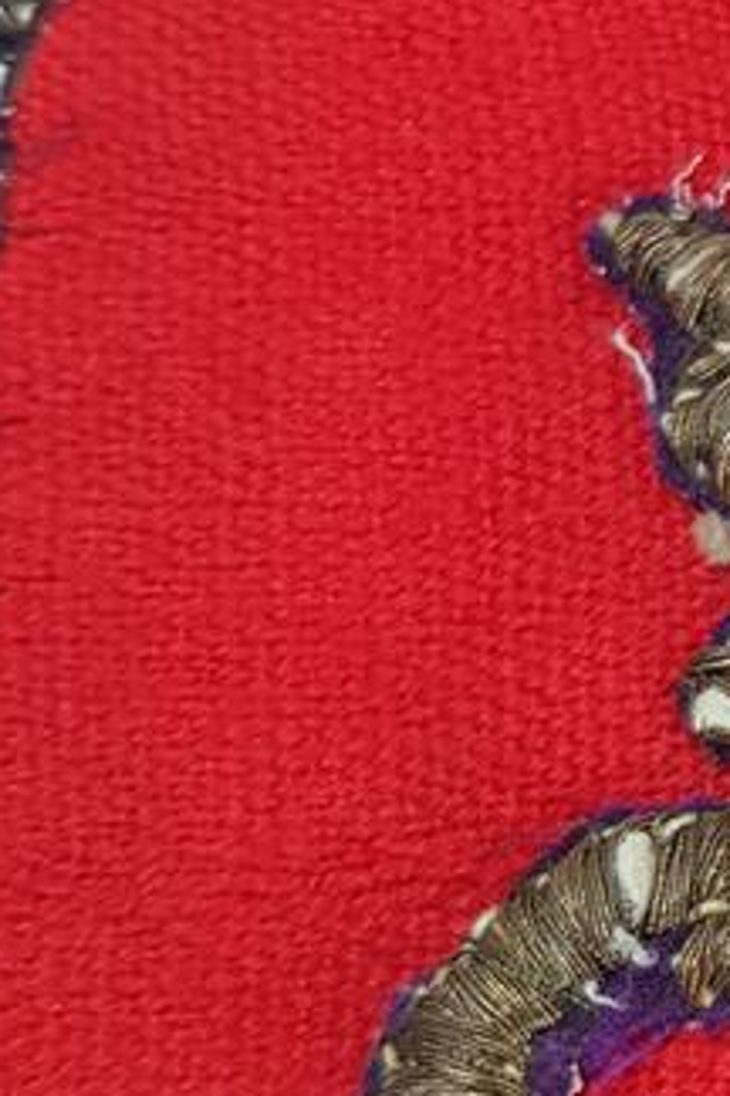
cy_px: 764
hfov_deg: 12.1
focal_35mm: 100
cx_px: 1484
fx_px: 3041
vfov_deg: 20.3
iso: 80
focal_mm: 4.3
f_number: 1.7
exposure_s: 1/100
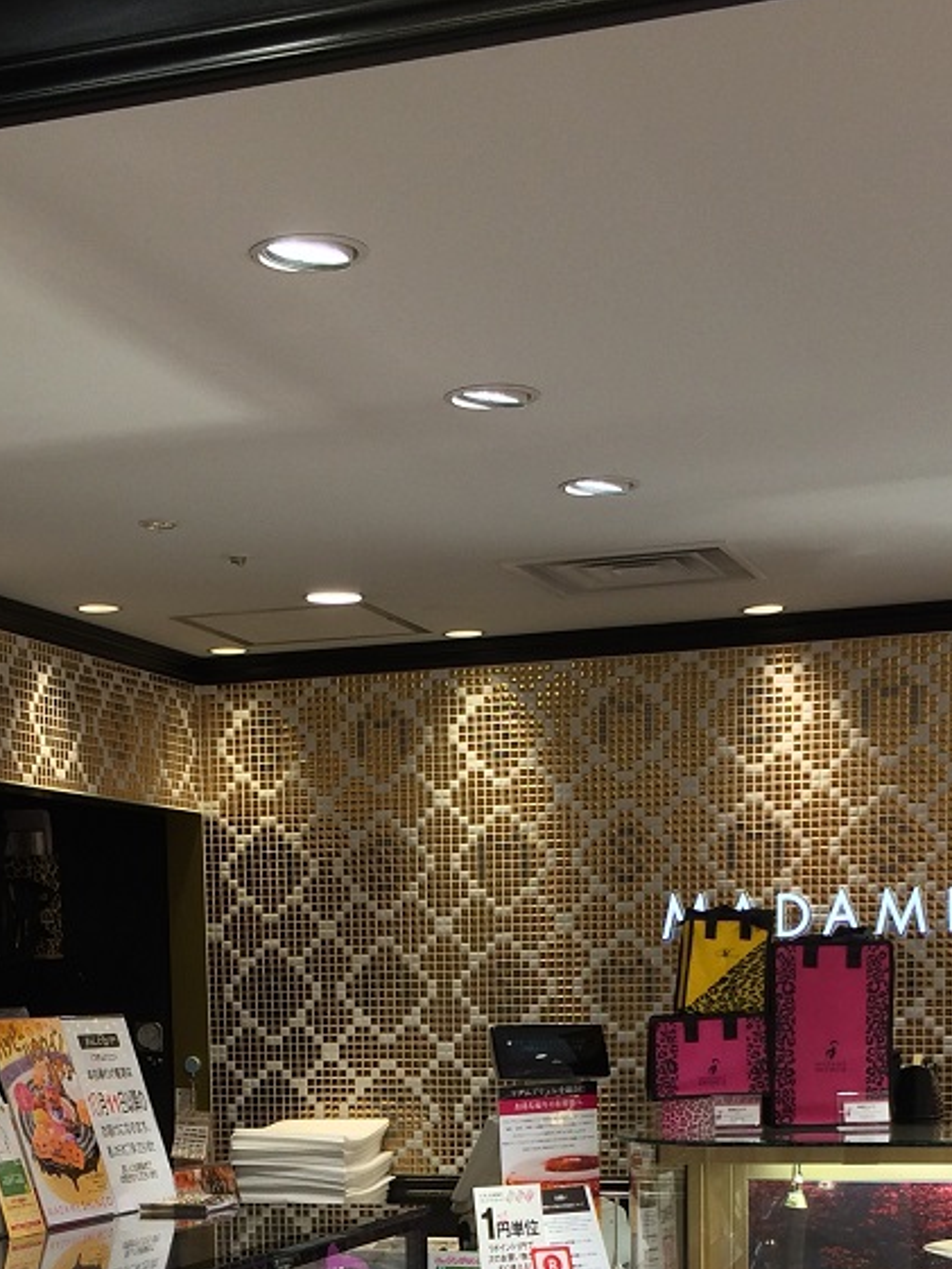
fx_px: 2273
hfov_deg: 23.6
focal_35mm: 62
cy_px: 1262
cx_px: 355
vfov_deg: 29.2
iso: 50
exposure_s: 1/60
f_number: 2.2
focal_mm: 4.15
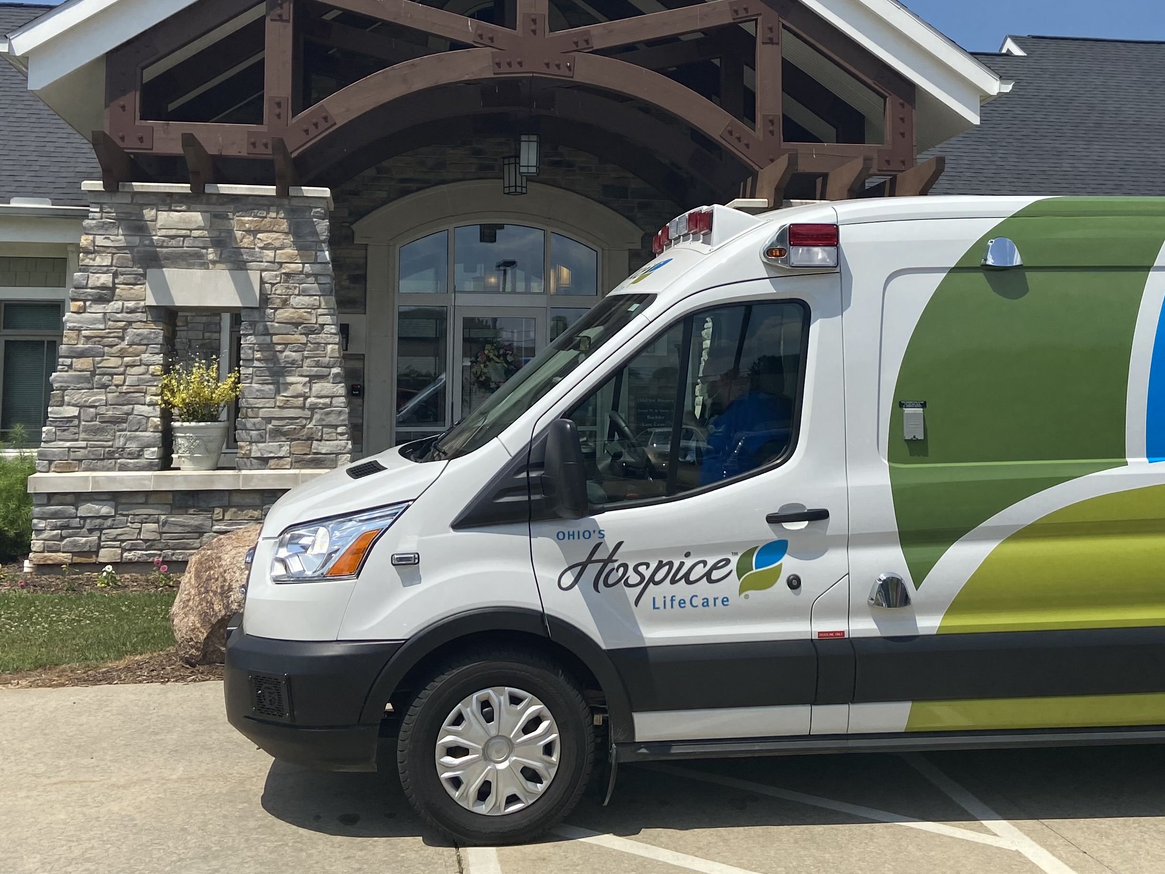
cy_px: 272
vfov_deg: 33.2
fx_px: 1447
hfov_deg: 43.7
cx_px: 673
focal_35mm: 43
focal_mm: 4.25
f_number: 1.8
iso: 32
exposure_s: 1/3846
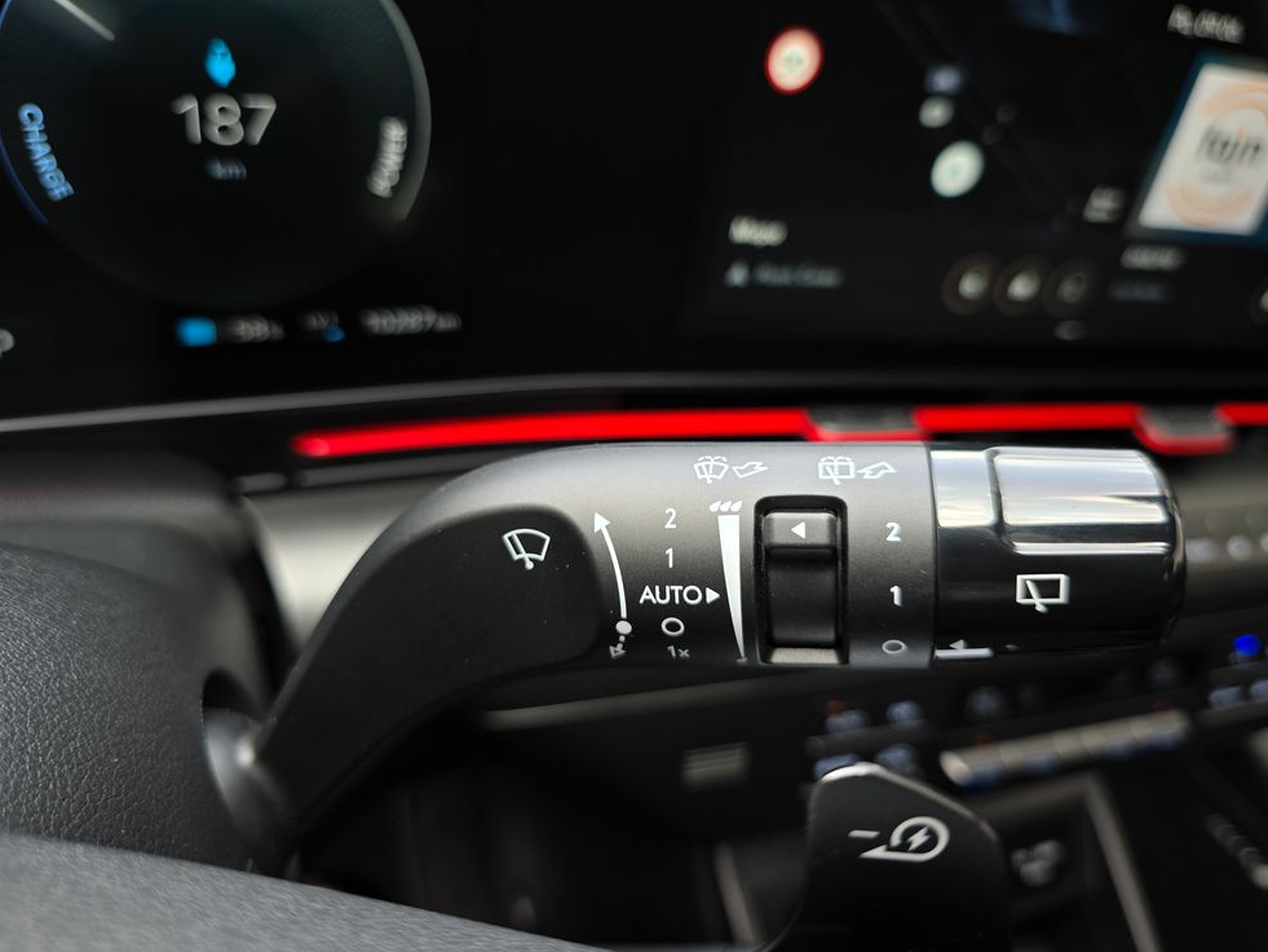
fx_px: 879
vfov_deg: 56.8
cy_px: 464
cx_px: 650
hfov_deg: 71.6
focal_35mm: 24
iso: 20
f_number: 1.7
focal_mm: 6.3
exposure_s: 1/79.9
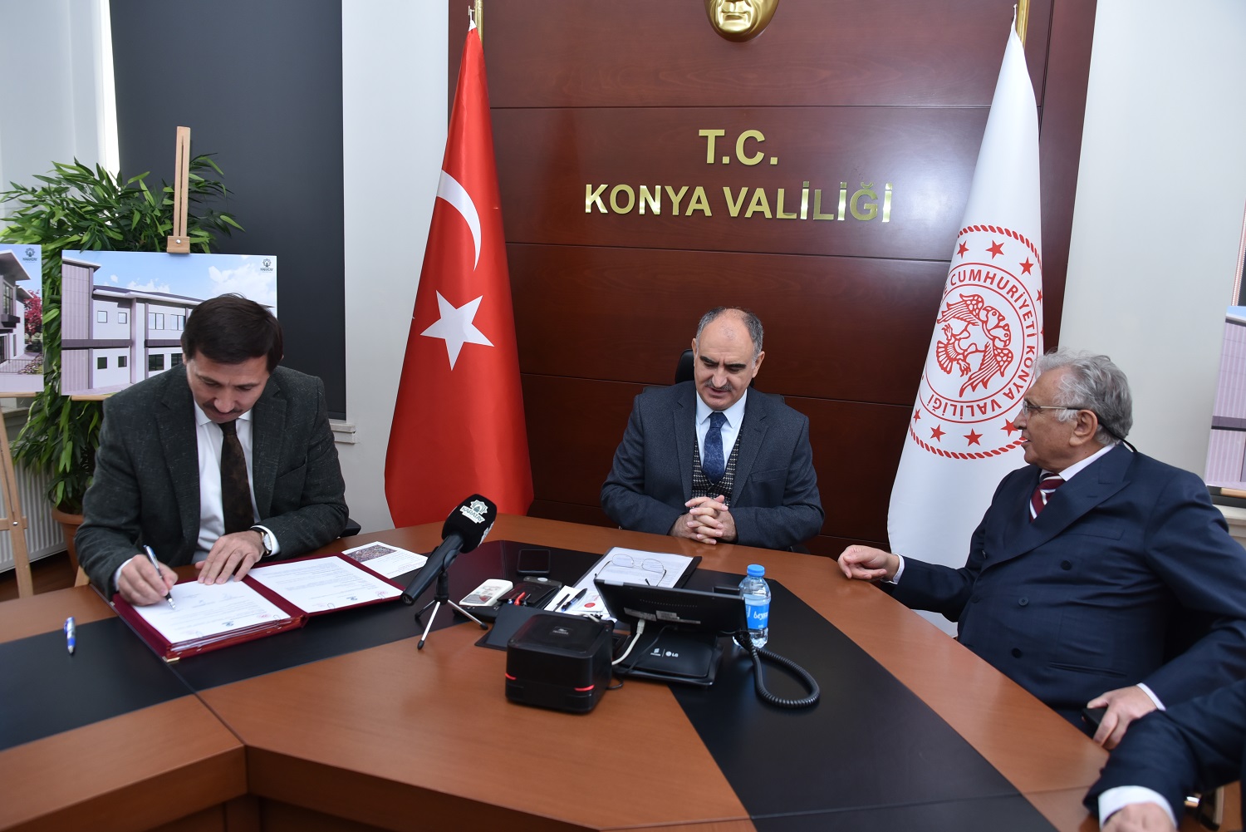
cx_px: 623
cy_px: 416
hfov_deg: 65.5
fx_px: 969
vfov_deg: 46.4
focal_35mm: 28
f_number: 5
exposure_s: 1/100
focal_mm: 28
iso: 640
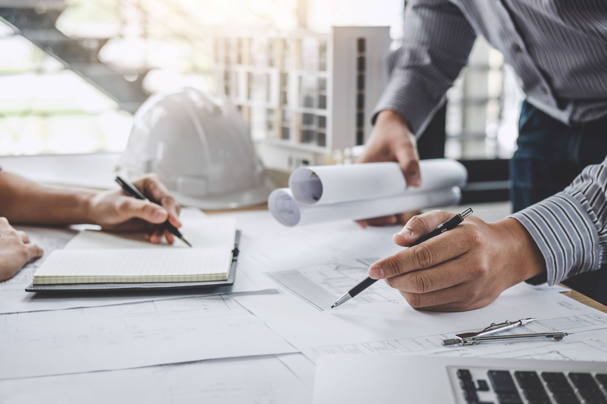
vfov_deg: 25.5
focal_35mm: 53
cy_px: 202
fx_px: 894
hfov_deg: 37.5
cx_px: 304
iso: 200
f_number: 2.8
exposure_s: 1/160
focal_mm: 35
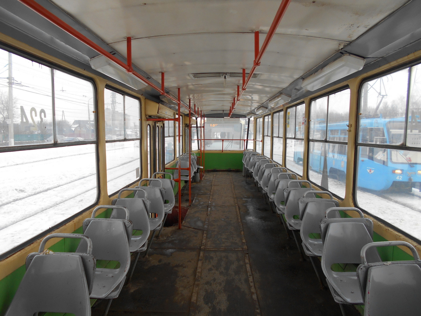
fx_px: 316
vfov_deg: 53.1
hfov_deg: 67.3
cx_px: 210
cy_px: 158
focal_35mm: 26
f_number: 3.2
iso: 80
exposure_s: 1/100
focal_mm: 4.6
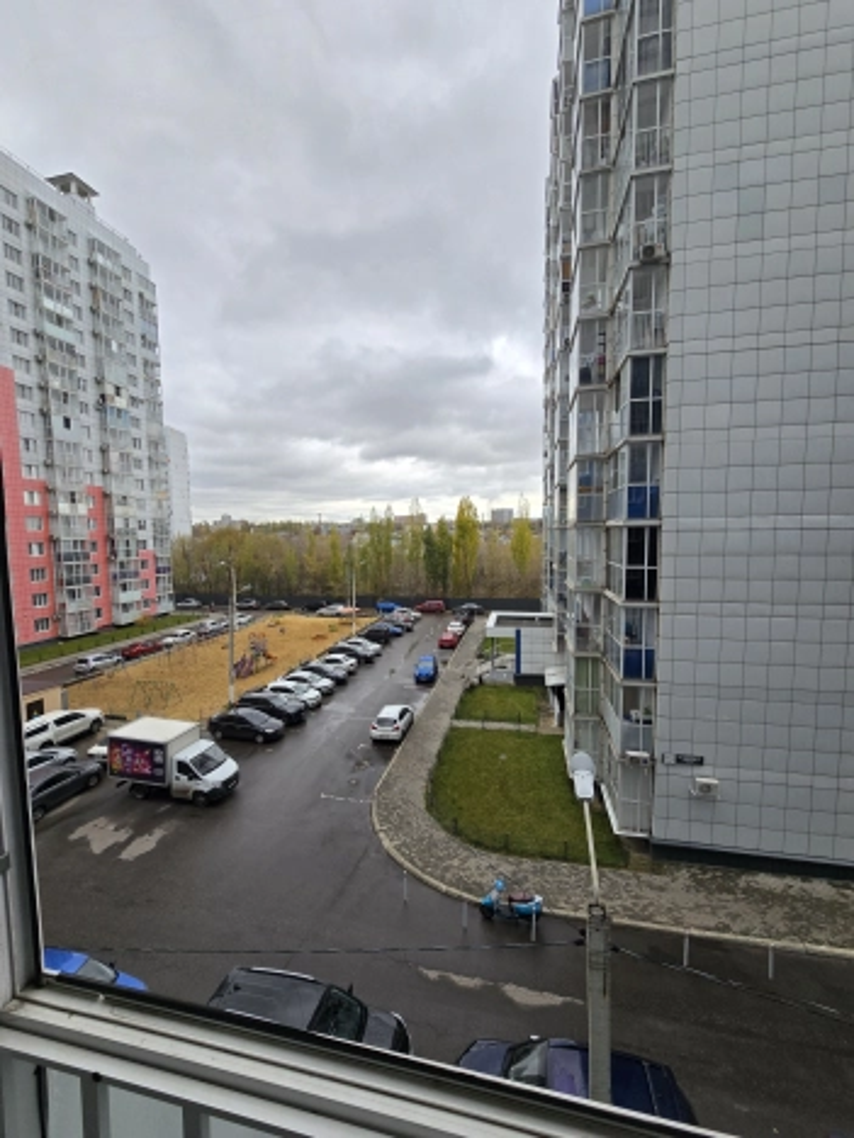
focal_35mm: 13
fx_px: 428
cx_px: 427
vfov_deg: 106.2
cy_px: 569
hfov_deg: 89.9
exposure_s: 1/380
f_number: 2.2
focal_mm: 2.2
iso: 50
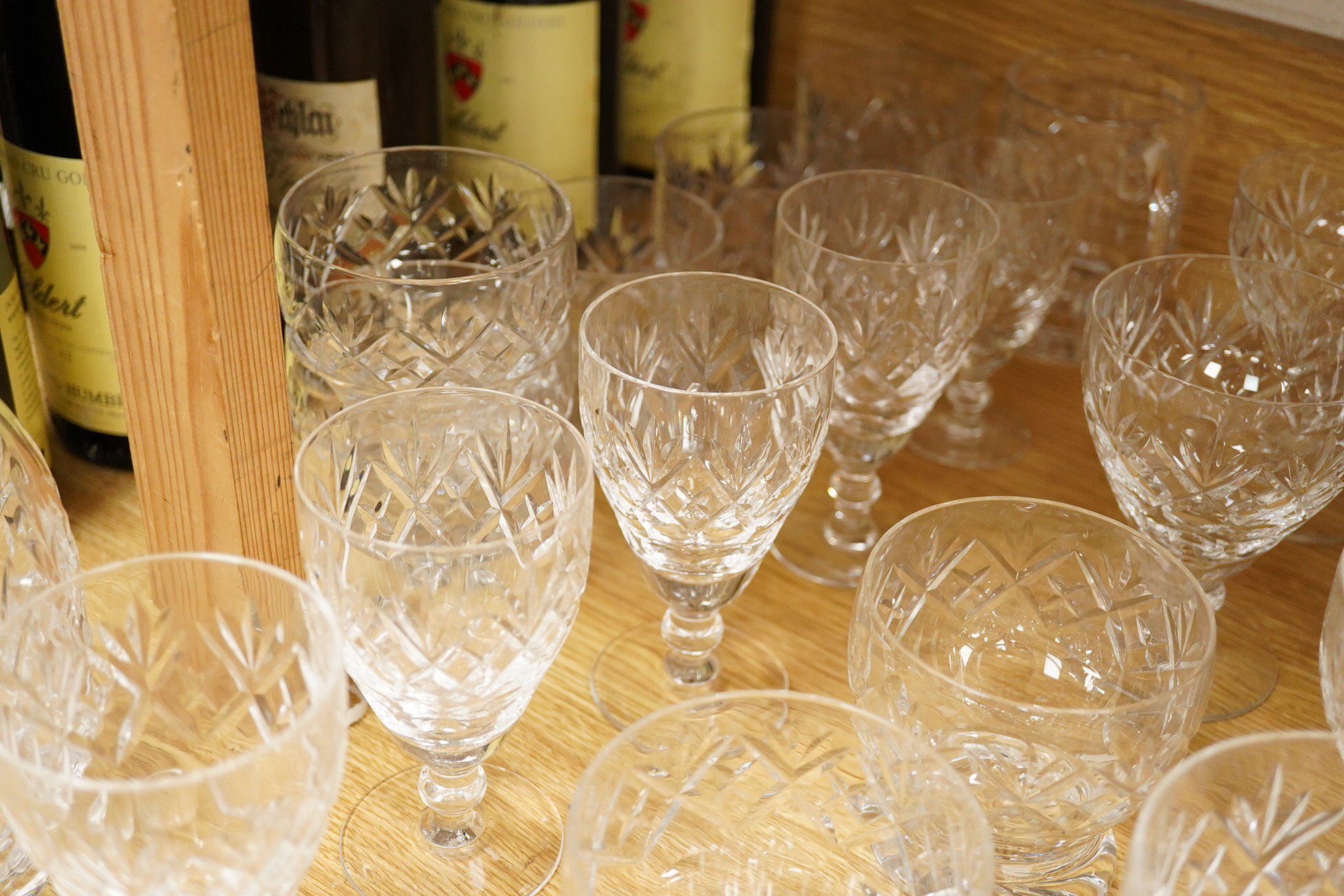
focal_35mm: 45
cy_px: 448
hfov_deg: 43.6
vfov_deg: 29.9
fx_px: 1680
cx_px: 672
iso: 2500
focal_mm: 30
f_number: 3.5
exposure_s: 1/250
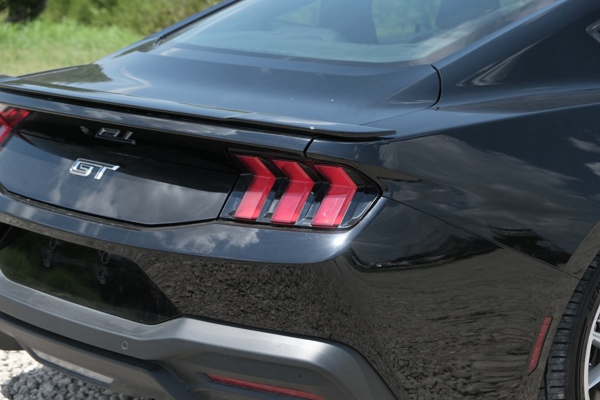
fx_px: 1383
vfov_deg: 16.5
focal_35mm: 83
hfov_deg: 24.5
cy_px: 200
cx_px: 300
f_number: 5
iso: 160
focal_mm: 55
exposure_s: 1/500
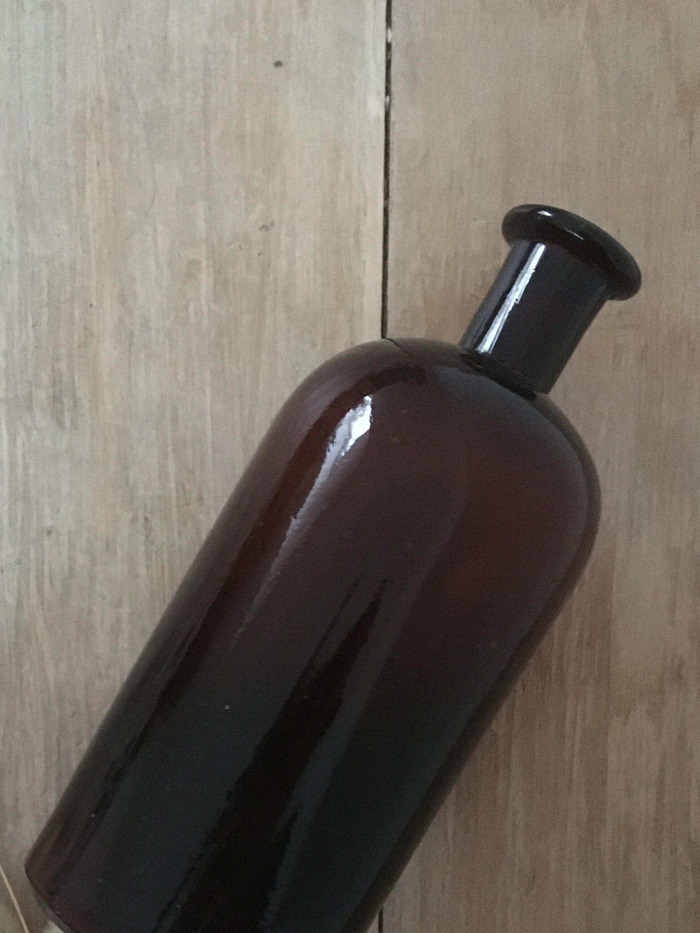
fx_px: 1213
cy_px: 697
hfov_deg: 31.8
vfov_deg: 40.9
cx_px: 205
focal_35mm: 45
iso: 640
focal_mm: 4.15
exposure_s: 1/17
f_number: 2.2
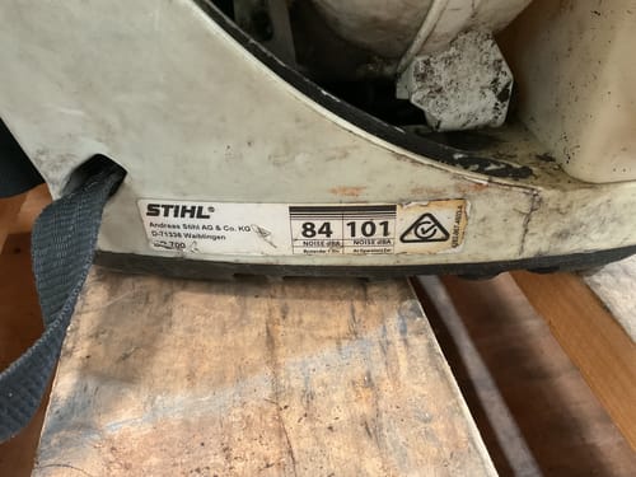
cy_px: 238
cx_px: 318
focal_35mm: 29
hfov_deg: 61.7
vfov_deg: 48.2
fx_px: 533
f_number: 1.8
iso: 320
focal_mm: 3
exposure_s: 1/33
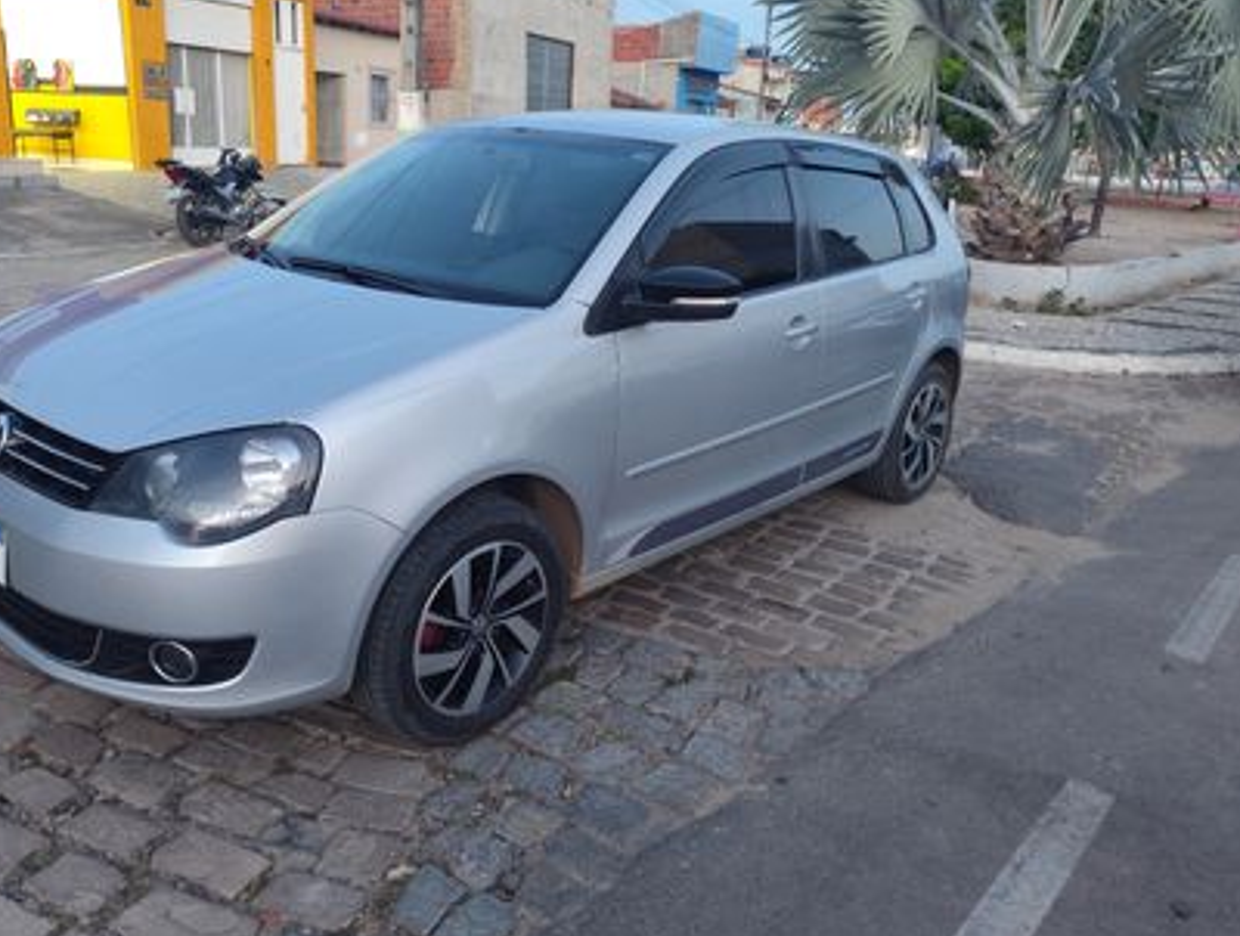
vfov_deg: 51.4
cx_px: 530
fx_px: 970
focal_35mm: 27
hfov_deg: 64.9
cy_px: 409
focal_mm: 6.19
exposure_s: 1/40
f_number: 1.65
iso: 800
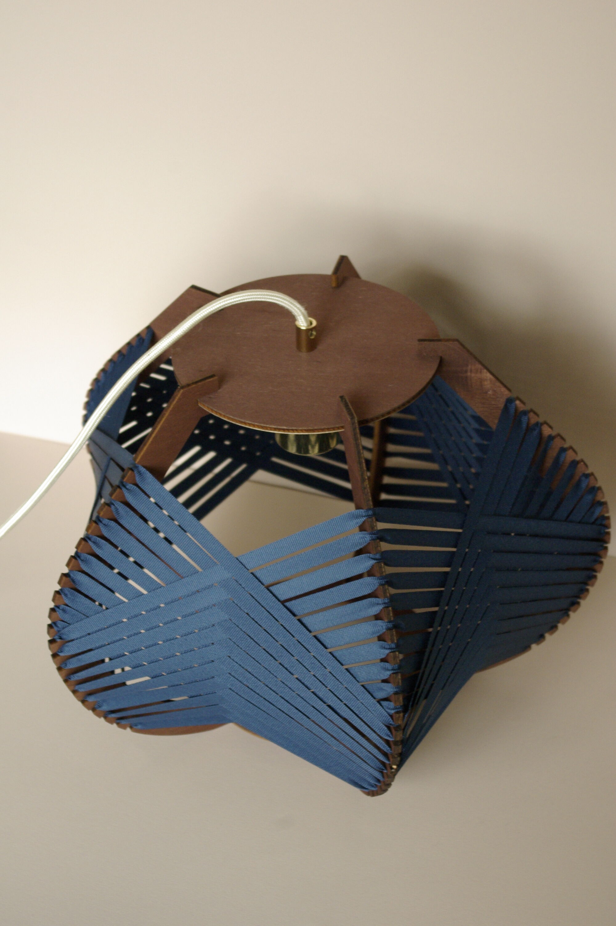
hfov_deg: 20.1
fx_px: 1736
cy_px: 463
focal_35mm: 68
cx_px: 308
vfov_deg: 29.9
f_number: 5.6
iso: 800
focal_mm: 45
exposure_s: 1/40
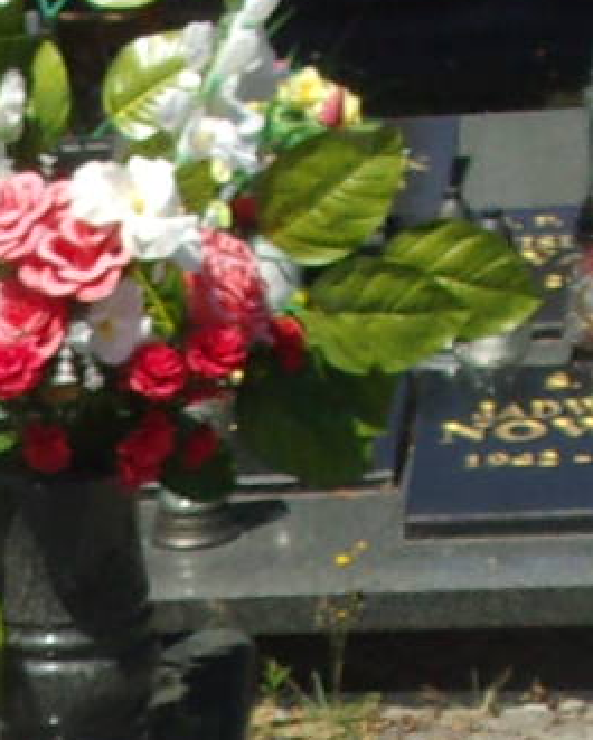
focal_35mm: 169
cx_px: -407
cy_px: 1201
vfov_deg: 10.9
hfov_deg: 8.8
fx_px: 3706
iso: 80
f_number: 10.8
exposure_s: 1/105
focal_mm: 5.1
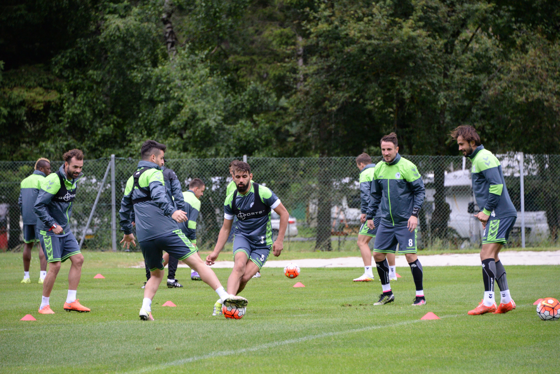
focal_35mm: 200
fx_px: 3111
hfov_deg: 10.3
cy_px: 187
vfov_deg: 6.9
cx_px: 280
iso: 3200
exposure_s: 1/800
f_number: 5.6
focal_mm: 200
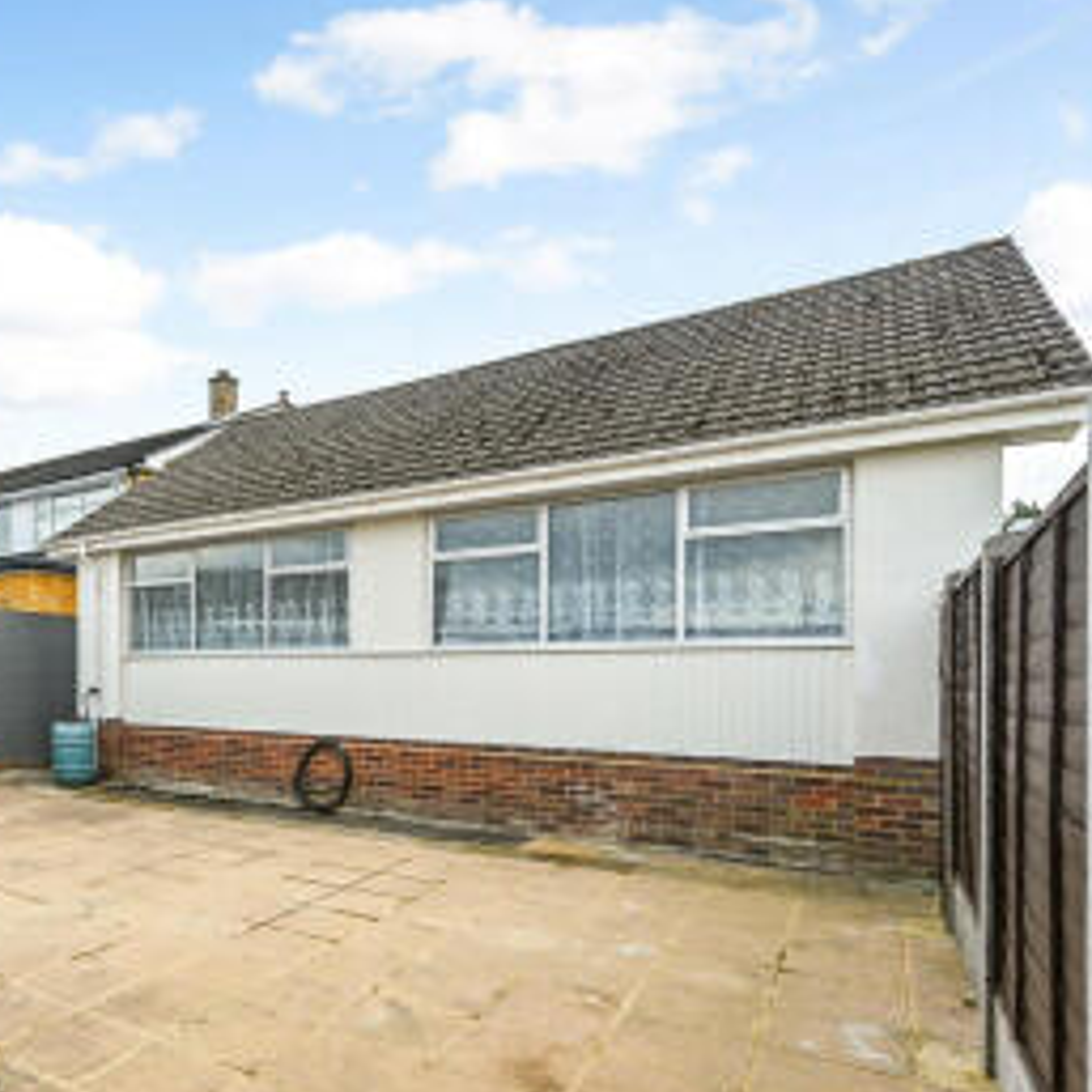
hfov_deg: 61.5
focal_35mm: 23
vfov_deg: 67.0
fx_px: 813
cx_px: 200
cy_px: 661
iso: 400
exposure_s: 1/500
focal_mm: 14.5
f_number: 8
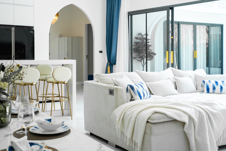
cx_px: 113
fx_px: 314
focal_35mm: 50
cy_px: 76
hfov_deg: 39.6
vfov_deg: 27.0
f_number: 5.6
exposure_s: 1/125
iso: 800
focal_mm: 50
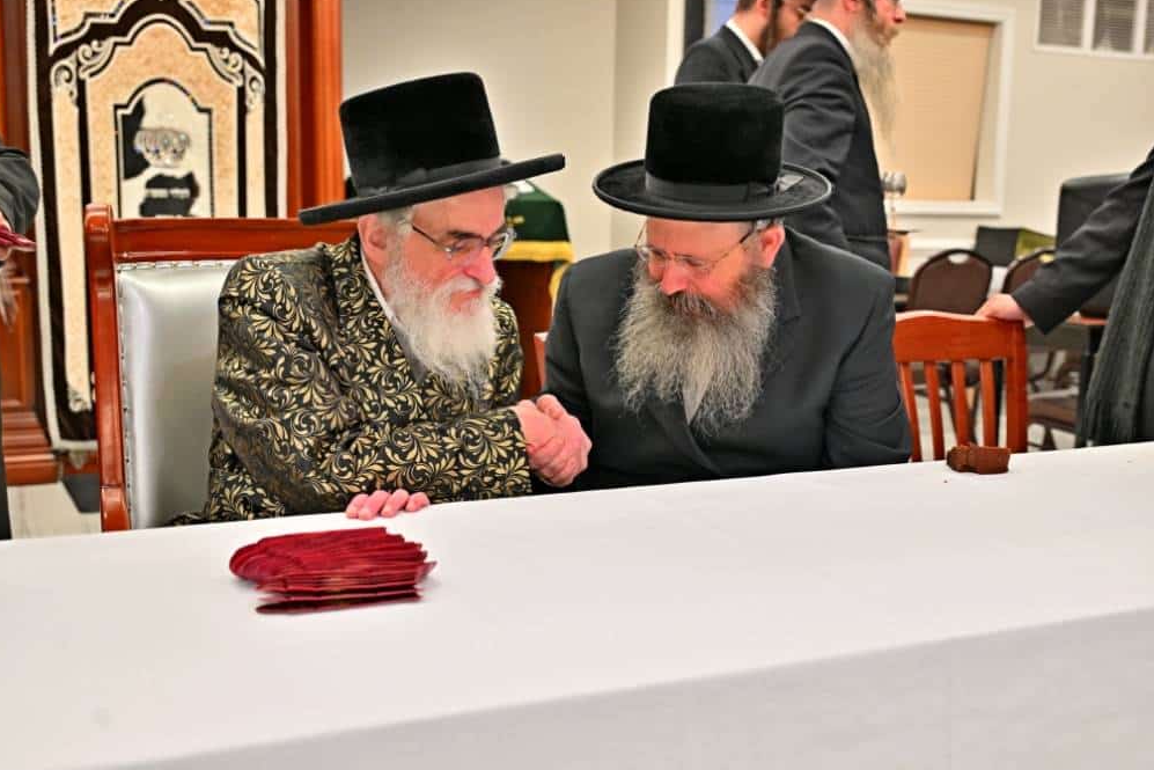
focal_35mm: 38
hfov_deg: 50.7
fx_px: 1218
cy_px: 387
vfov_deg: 35.1
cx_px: 563
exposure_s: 1/200
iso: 800
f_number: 4
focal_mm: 37
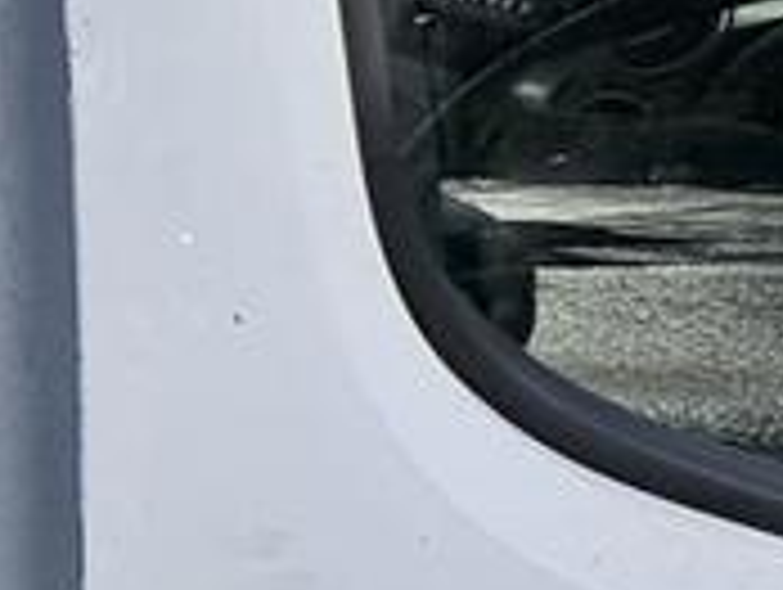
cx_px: -1062
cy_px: 284
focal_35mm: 72
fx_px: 1631
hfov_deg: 15.5
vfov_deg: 20.5
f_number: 2.2
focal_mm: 2.22
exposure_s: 1/565
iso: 50
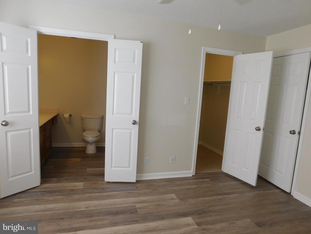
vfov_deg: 58.9
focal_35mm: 23
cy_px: 117
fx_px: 207
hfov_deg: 73.9
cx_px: 156
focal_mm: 4
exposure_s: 1/200
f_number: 3
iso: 125
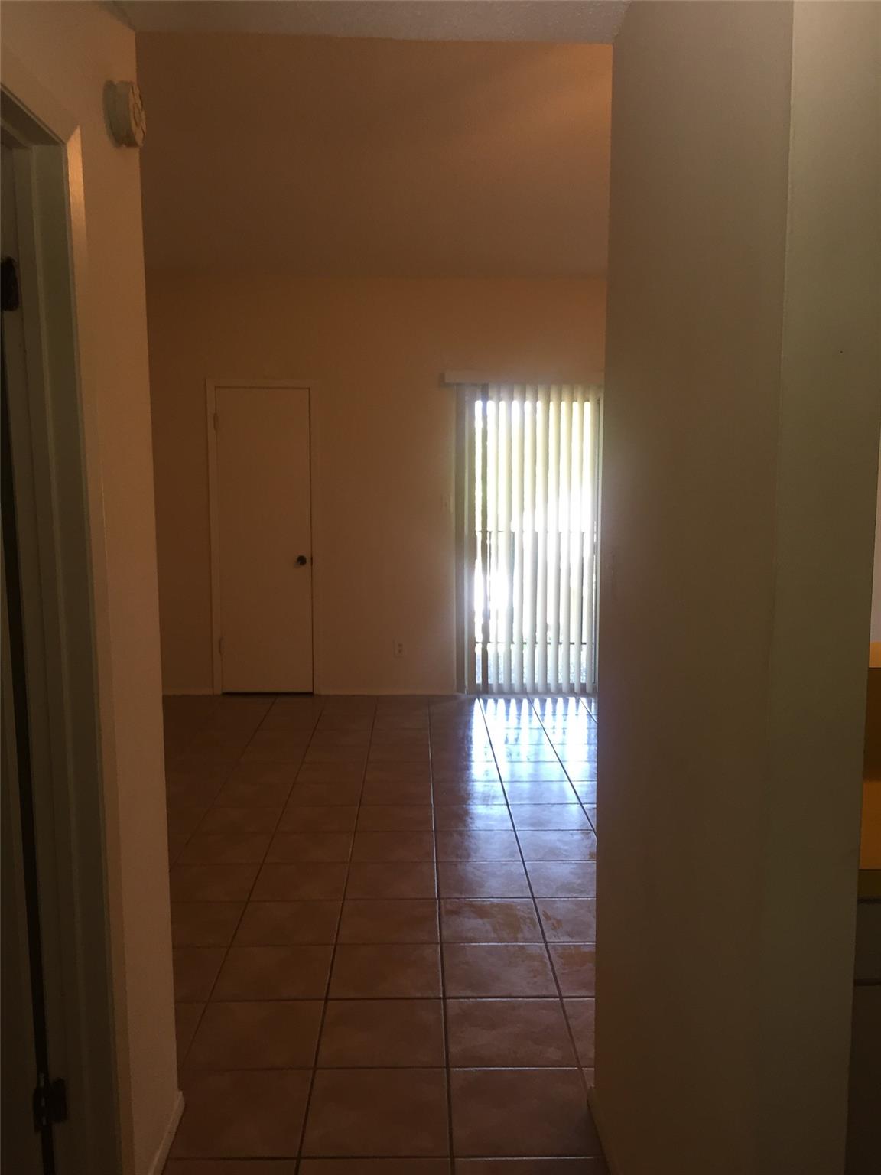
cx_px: 440
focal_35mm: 29
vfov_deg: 61.7
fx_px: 984
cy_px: 588
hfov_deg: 48.2
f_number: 2.2
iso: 80
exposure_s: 1/30
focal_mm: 4.15
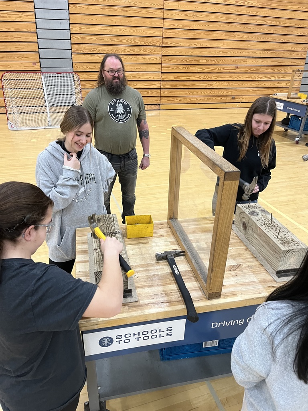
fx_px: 308
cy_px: 206
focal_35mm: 26
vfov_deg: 67.3
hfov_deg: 53.1
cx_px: 154
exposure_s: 1/60
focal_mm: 5.1
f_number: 1.6
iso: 250
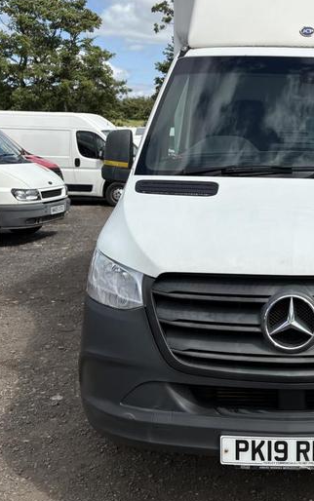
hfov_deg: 25.0
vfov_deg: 41.6
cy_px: 195
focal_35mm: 48
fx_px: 656
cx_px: 346
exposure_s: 1/4608
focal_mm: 5.96
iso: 50
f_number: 1.6
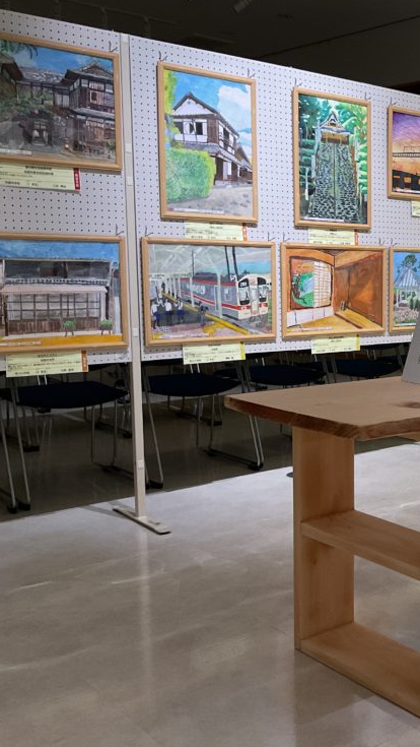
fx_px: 870
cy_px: 380
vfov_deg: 46.4
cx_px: 513
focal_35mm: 44
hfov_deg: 24.4
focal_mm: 3
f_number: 1.8
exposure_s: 1/60
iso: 80
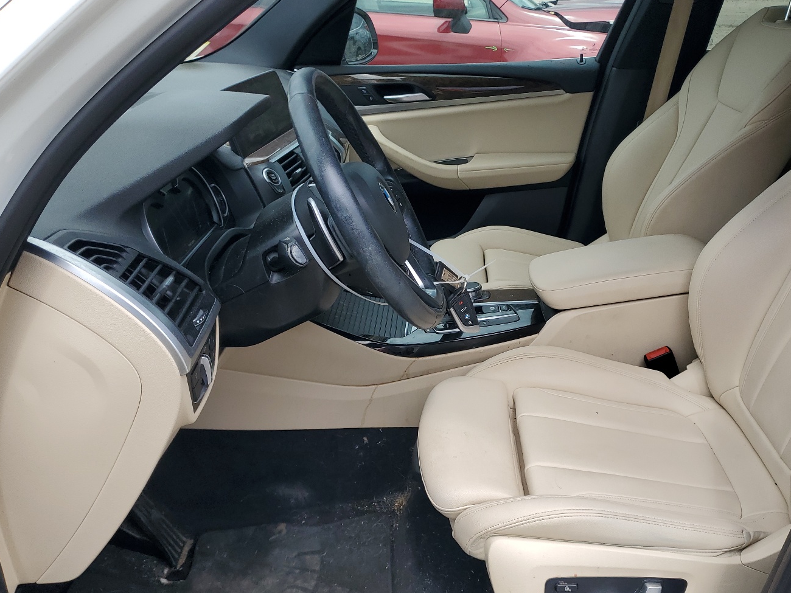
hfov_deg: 56.5
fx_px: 731
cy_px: 330
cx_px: 468
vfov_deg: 44.1
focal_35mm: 32
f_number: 1.5
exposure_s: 1/1667
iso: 50
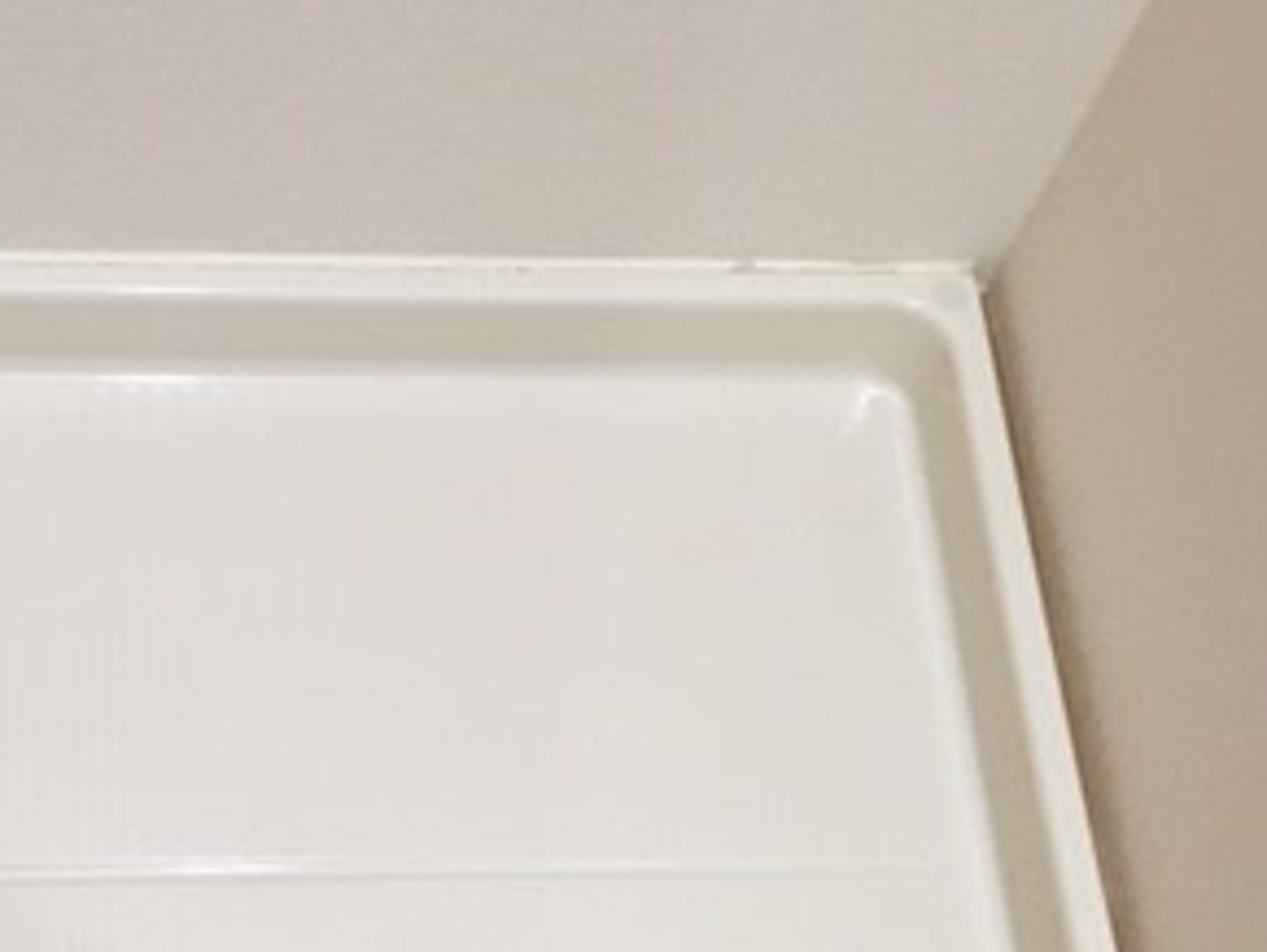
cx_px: 301
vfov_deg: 23.0
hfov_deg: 29.7
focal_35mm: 64
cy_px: 511
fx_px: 2344
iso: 160
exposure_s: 1/33
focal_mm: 4.15
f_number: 2.2
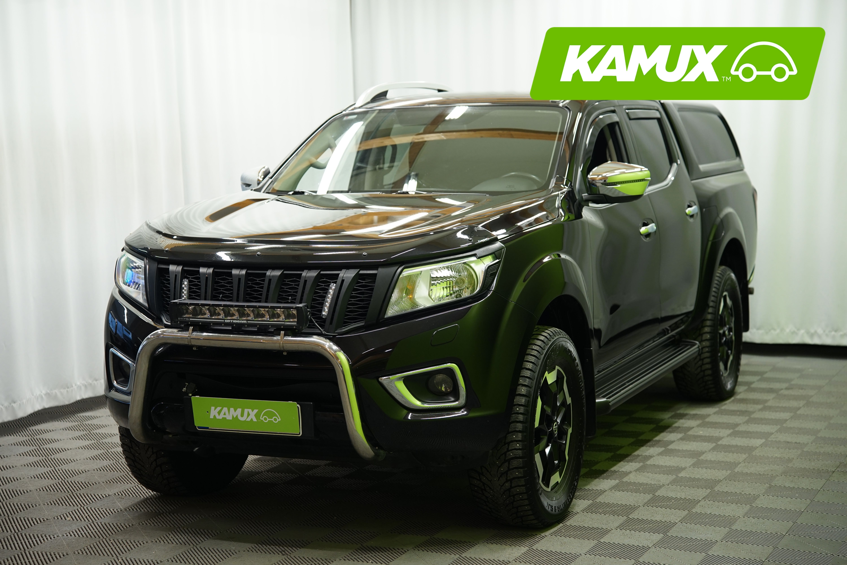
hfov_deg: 31.0
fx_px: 1529
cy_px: 282
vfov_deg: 20.9
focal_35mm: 65
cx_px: 424
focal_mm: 65
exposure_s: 1/40
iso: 640
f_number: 3.5
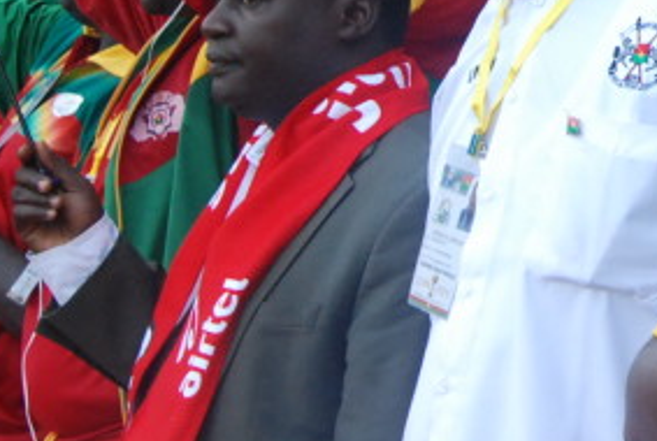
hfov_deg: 10.3
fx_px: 3471
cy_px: -275
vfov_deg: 7.1
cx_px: 1098
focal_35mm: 190
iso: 800
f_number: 7.1
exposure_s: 1/200
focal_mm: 35
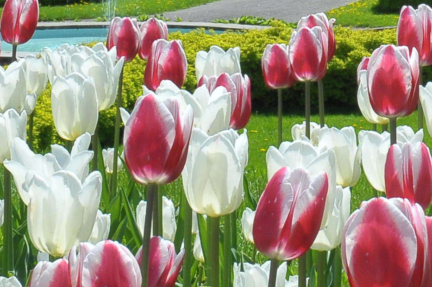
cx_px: 455
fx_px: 2065
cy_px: -135
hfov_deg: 11.8
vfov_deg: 7.8
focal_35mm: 172
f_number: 16
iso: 250
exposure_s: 1/160
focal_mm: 25
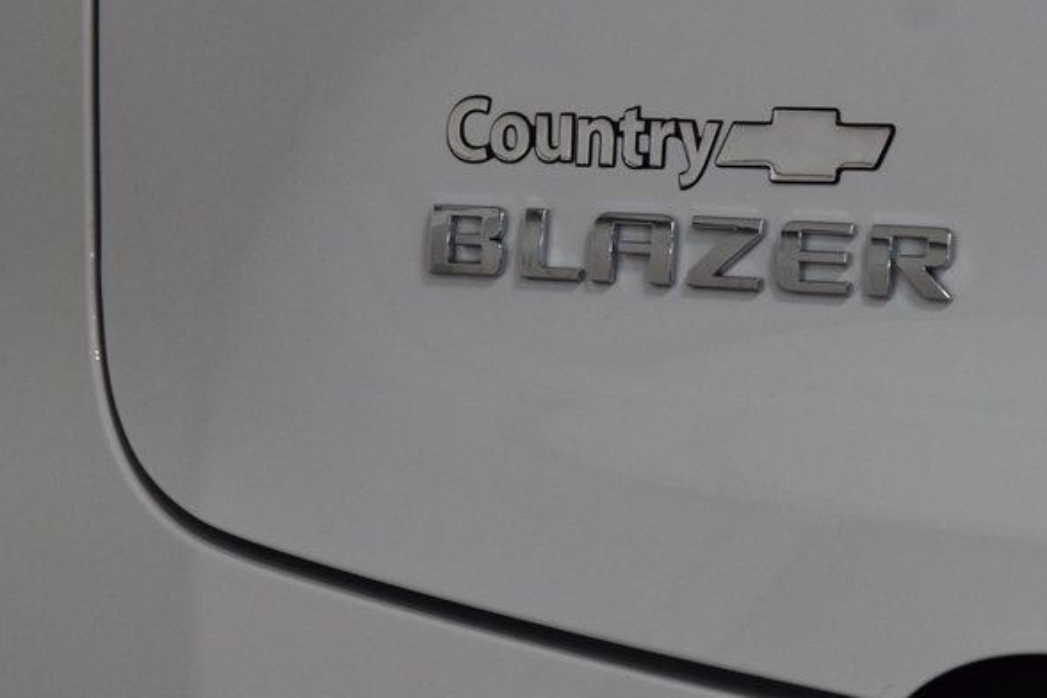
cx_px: 575
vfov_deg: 7.5
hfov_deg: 11.2
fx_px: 5322
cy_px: 200
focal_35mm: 183
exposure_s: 1/125
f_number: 7.1
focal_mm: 70
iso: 1600
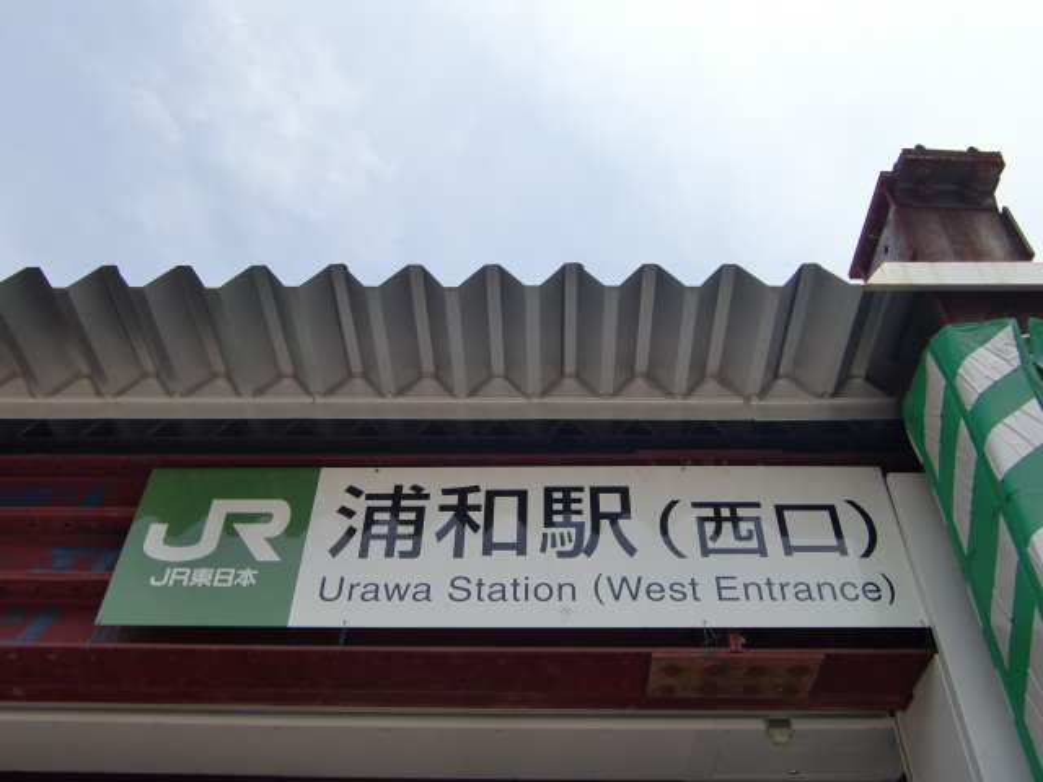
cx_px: 522
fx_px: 994
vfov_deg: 42.9
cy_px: 391
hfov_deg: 55.4
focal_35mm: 33
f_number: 7.2
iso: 64
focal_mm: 5.8
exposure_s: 1/200
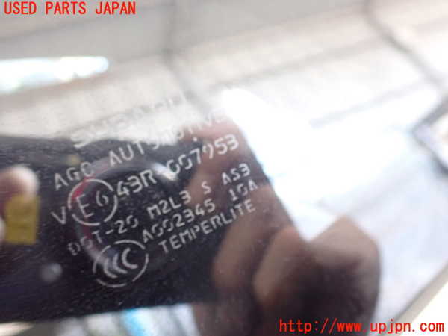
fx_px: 388
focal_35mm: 30
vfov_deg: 46.8
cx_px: 224
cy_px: 168
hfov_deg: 60.0
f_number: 2.3
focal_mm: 5.4
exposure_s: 1/30
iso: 1250
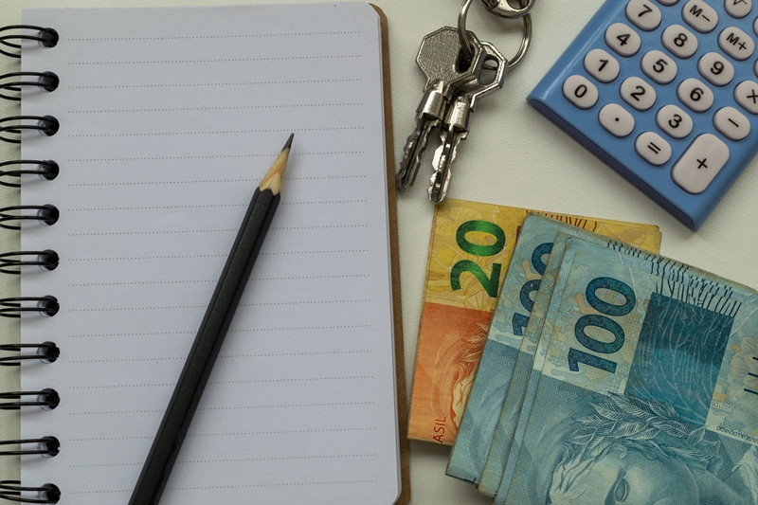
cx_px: 379
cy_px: 252
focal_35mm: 60
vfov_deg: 22.6
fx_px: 1263
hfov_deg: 33.4
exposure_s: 1/4
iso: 100
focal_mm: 40
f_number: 9
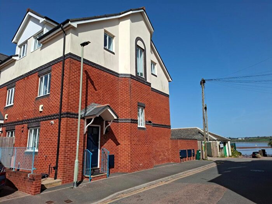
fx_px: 181
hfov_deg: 73.9
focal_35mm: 23
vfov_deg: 58.9
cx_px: 136
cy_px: 102
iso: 50
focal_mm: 5.54
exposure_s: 1/2237
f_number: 1.8
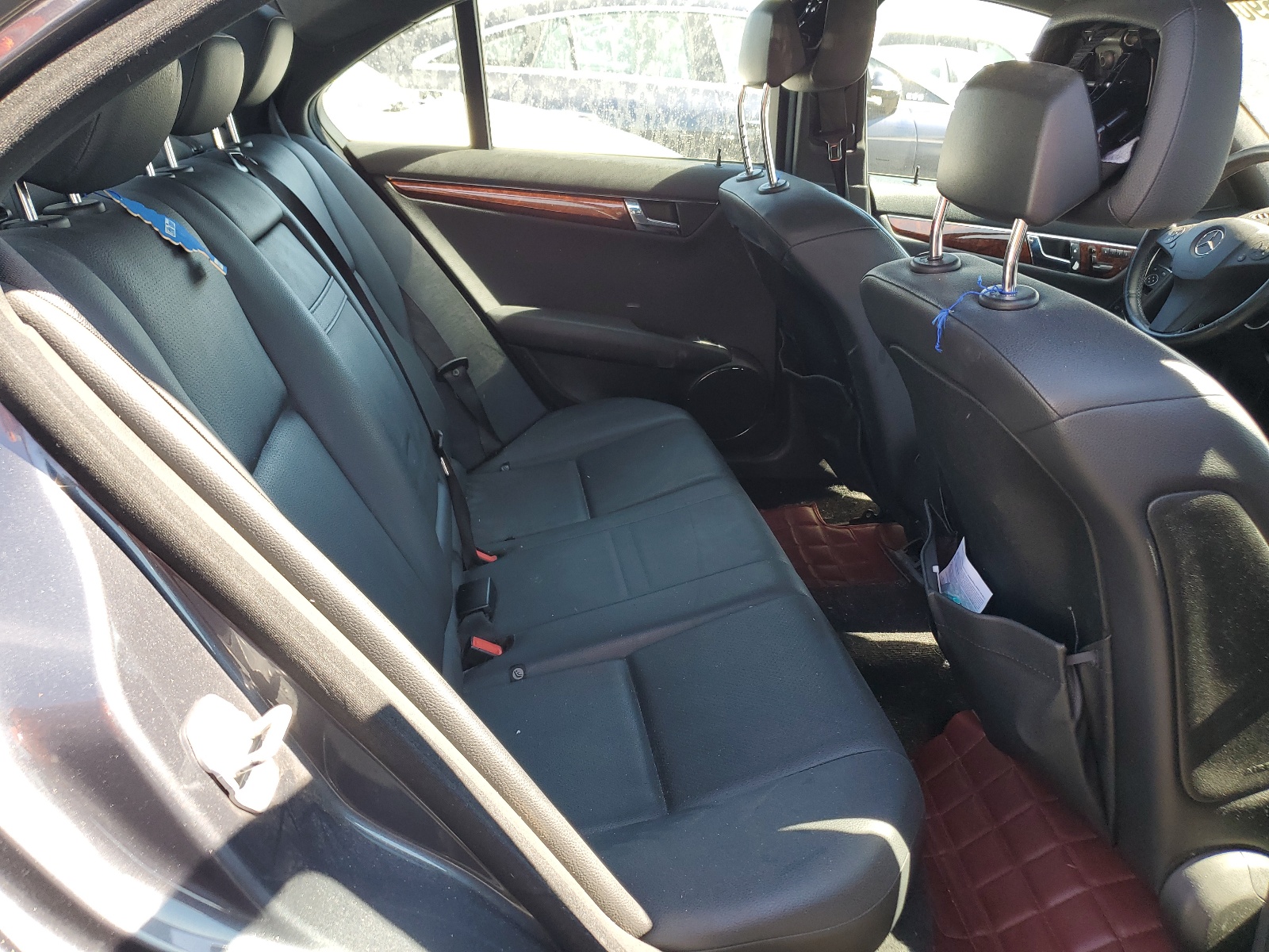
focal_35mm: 26
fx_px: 953
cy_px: 476
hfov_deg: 67.3
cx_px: 634
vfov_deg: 53.1
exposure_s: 1/189
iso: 50
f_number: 1.5
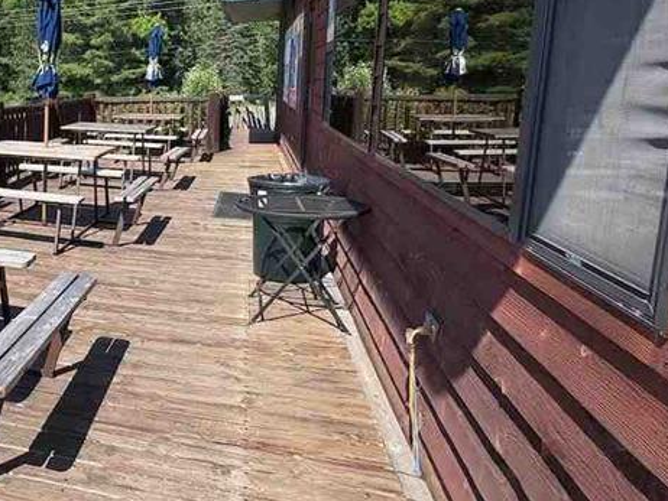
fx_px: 599
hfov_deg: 49.6
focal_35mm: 31
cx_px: 29
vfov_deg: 45.0
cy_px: 179
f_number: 2.2
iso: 50
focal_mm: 2.22
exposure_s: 1/1370
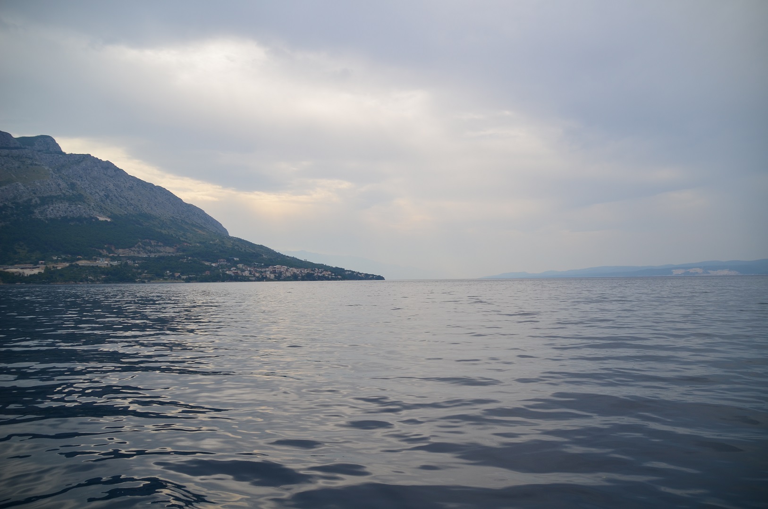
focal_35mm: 27
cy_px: 254
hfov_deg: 67.5
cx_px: 384
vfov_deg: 47.7
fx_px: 575
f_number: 3.5
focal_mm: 18
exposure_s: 1/1000
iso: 100
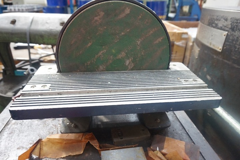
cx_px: 120
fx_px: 160
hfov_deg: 73.7
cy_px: 80
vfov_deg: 53.1
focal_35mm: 24
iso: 1250
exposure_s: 1/60
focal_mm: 16
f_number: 4
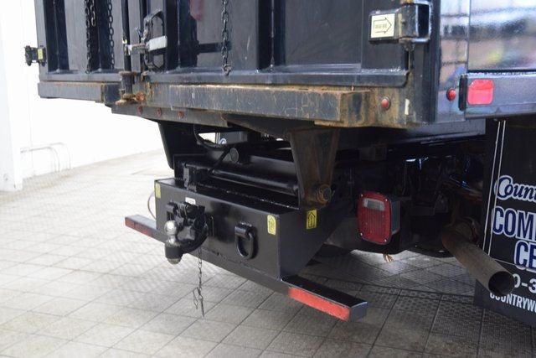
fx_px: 603
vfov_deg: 33.0
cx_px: 268
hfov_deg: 47.9
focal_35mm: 40
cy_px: 179
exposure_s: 1/25
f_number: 3.8
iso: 1600
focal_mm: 27
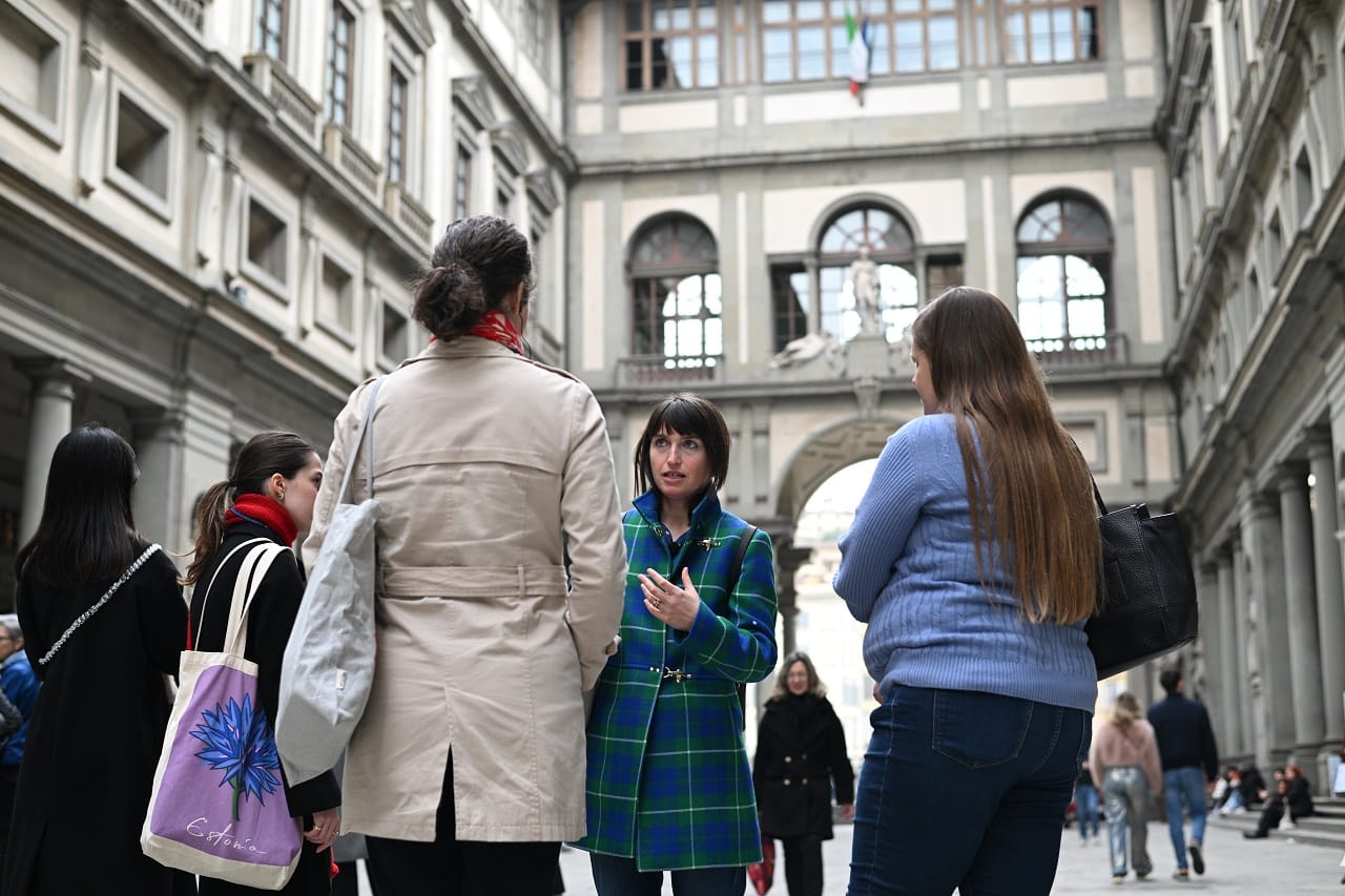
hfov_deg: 39.6
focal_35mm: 50
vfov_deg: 27.0
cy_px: 448
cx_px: 672
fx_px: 1868
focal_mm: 50
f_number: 2.8
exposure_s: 1/400
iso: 320
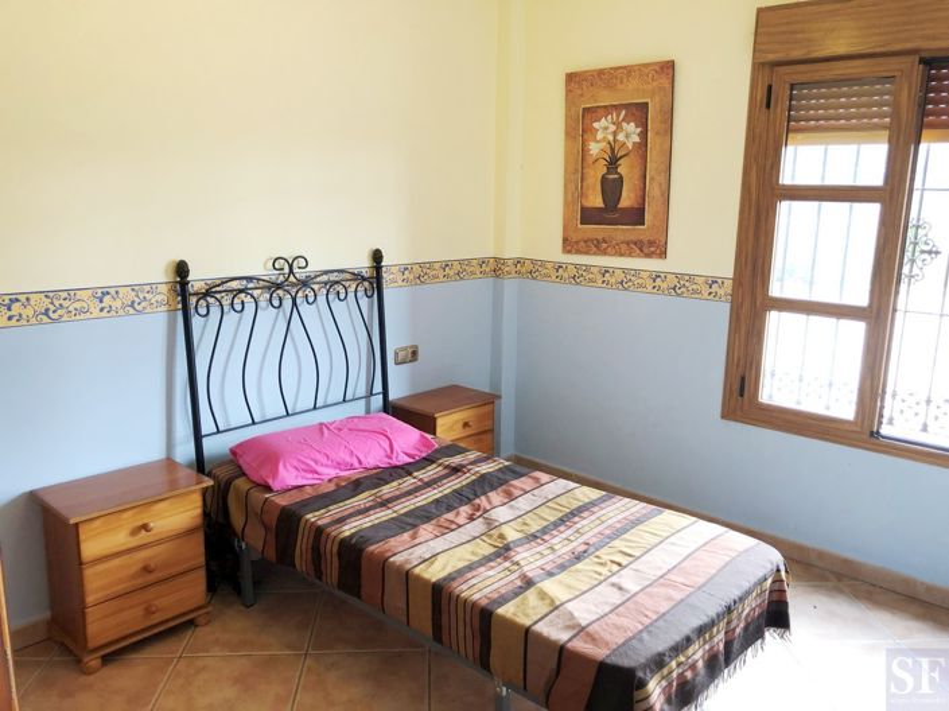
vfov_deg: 49.7
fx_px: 767
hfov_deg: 63.5
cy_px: 356
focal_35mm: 28
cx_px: 474
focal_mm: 3.99
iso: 40
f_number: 1.8
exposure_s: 1/33
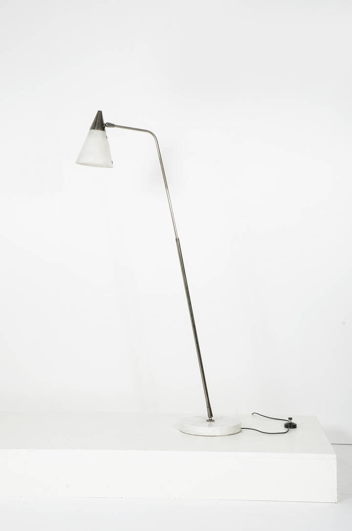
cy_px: 266
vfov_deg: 35.1
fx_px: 840
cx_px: 176
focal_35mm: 57
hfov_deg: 23.7
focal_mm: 38
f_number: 20
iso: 160
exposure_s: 1/200
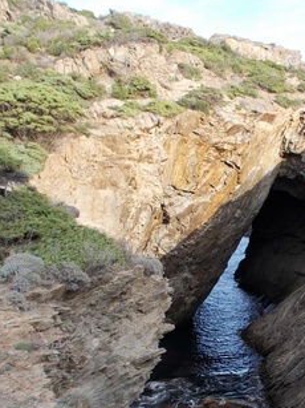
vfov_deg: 32.9
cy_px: 283
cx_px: 250
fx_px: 682
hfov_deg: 24.7
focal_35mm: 58
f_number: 3.4
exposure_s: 1/160
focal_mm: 5.3
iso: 80
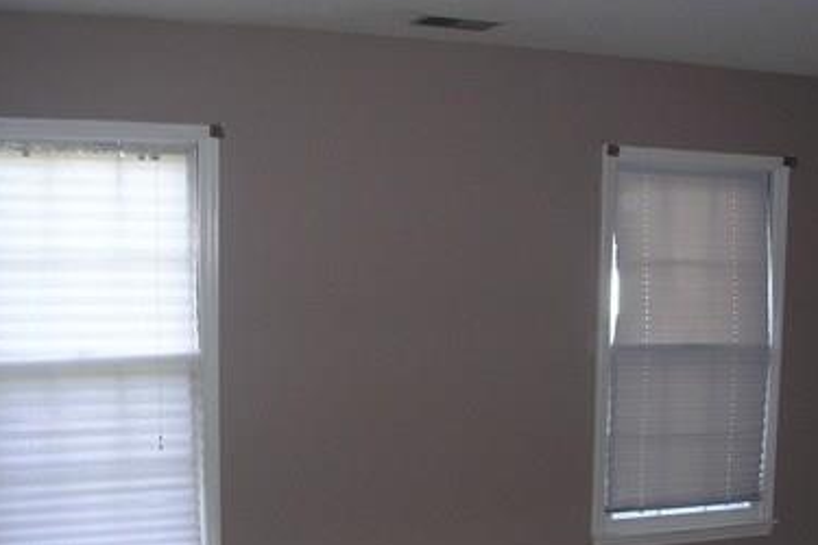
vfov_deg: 25.0
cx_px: 480
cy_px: 349
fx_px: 1227
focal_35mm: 54
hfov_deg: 36.8
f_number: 2.8
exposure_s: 1/60.1
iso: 73
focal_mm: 5.8
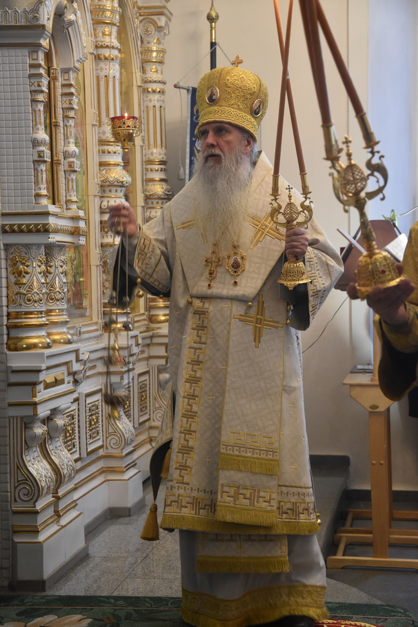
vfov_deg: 30.5
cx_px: 209
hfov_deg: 20.6
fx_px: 1149
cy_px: 314
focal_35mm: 66
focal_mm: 44
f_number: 4
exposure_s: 1/60
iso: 2000
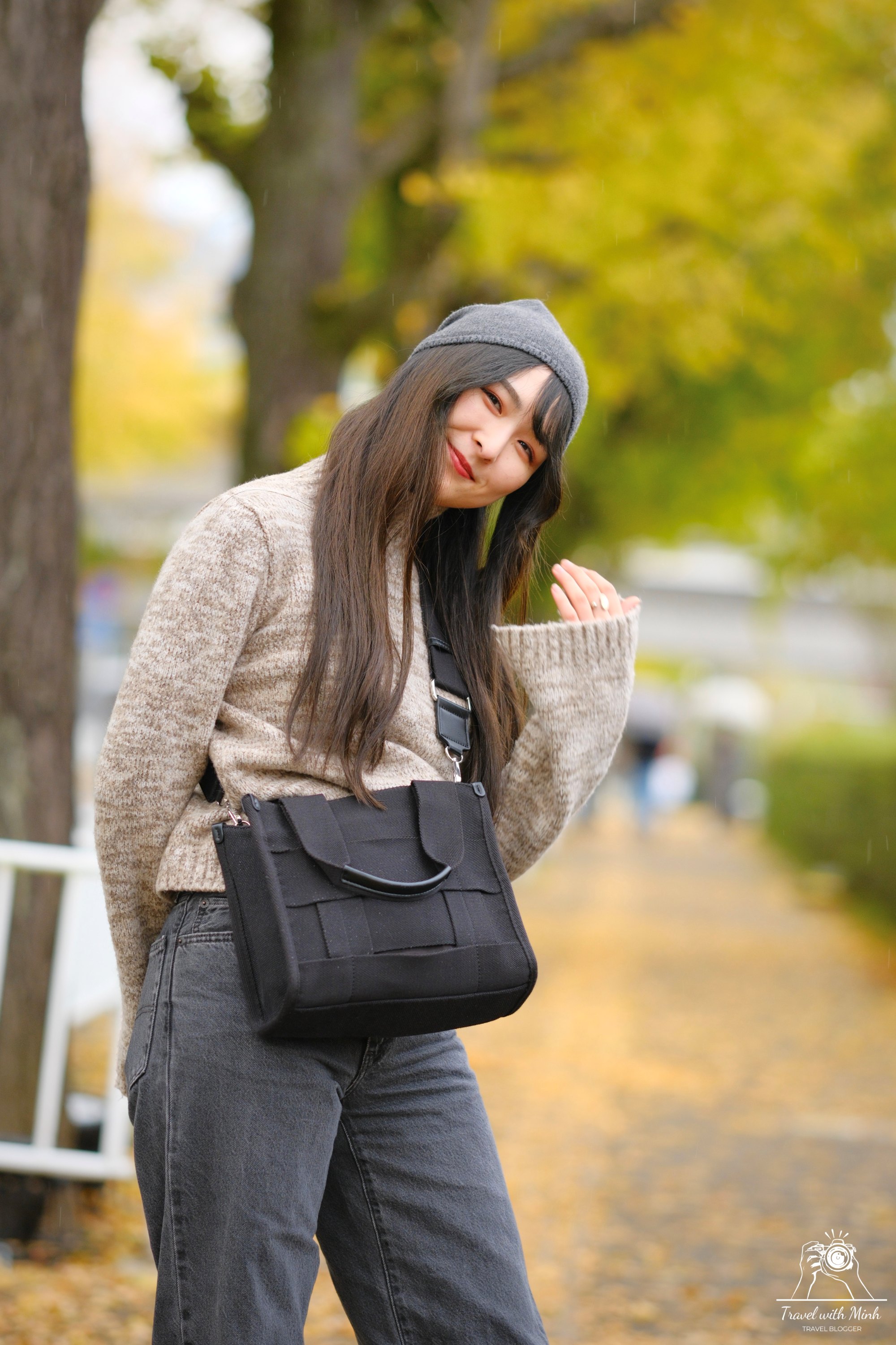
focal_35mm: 135
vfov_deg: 15.2
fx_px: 5040
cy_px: 672
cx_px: 448
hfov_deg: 10.2
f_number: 2
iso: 500
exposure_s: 1/240
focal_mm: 90
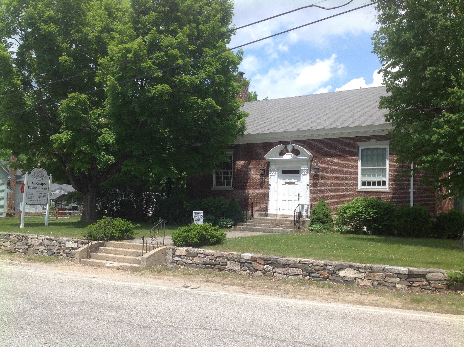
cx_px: 232
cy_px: 174
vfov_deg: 40.6
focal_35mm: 35
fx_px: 468
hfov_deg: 52.7
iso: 50
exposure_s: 1/1779
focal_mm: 4.28
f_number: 2.4
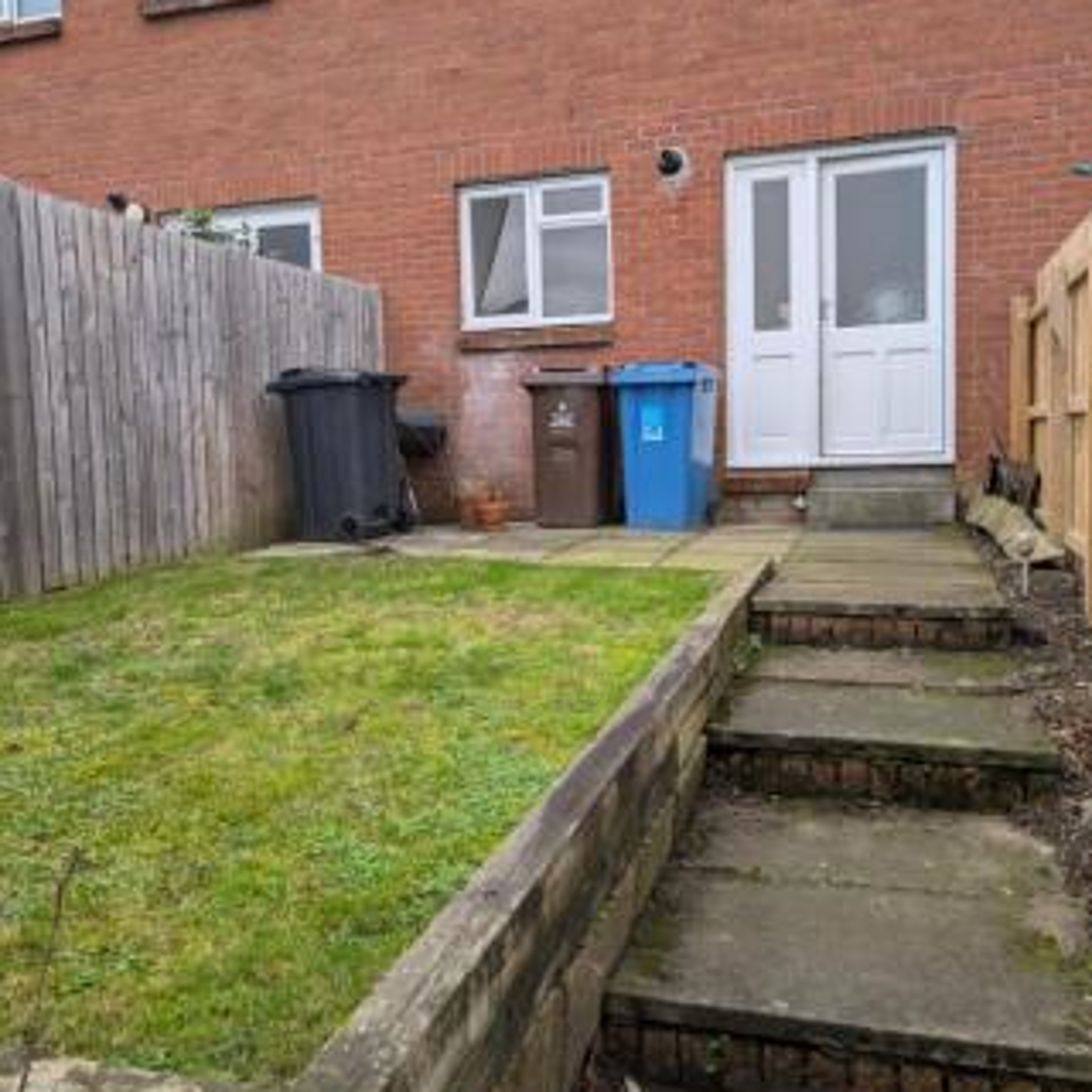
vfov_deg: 55.6
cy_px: 517
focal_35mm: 29
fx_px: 1035
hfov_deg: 55.6
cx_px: 558
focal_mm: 6.9
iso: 19
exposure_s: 1/49.1
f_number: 1.68
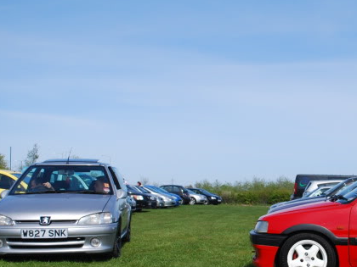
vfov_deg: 22.2
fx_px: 681
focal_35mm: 66
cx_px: 279
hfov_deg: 28.8
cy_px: 163
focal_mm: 24
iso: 400
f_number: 4.5
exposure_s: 1/3200
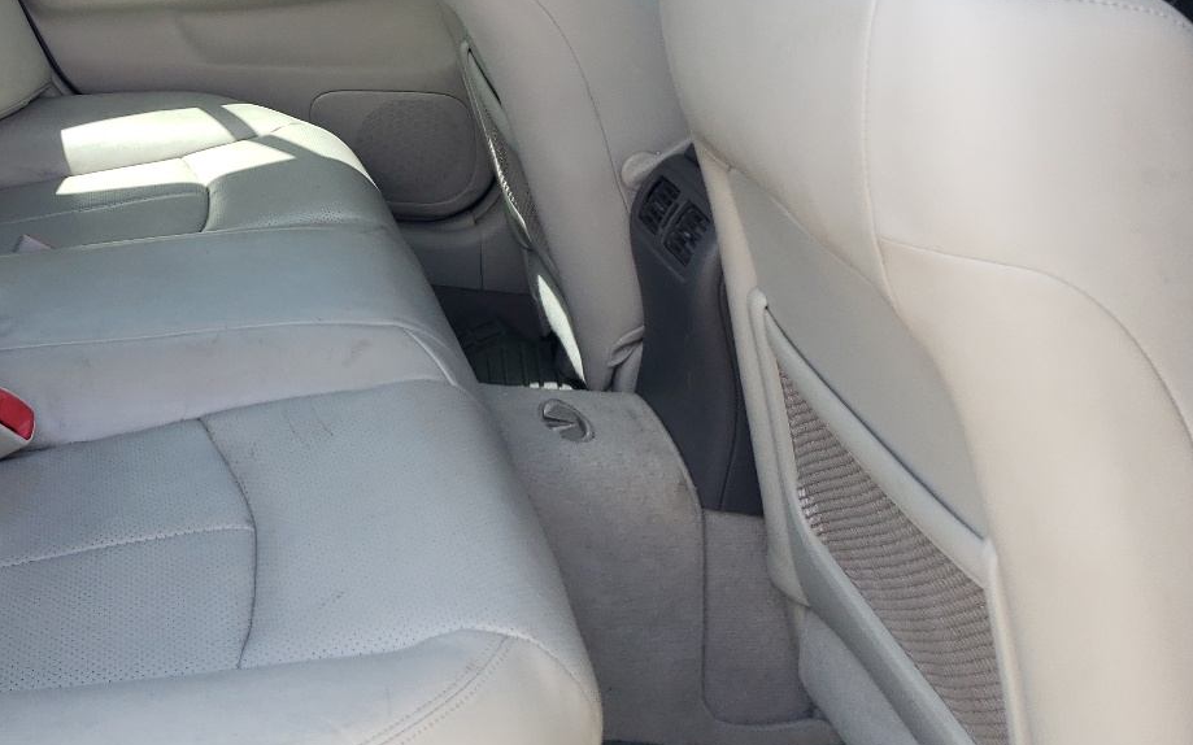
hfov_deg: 39.6
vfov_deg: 26.1
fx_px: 1560
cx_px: 186
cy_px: 99
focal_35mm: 48
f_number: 1.5
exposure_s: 1/286
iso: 50
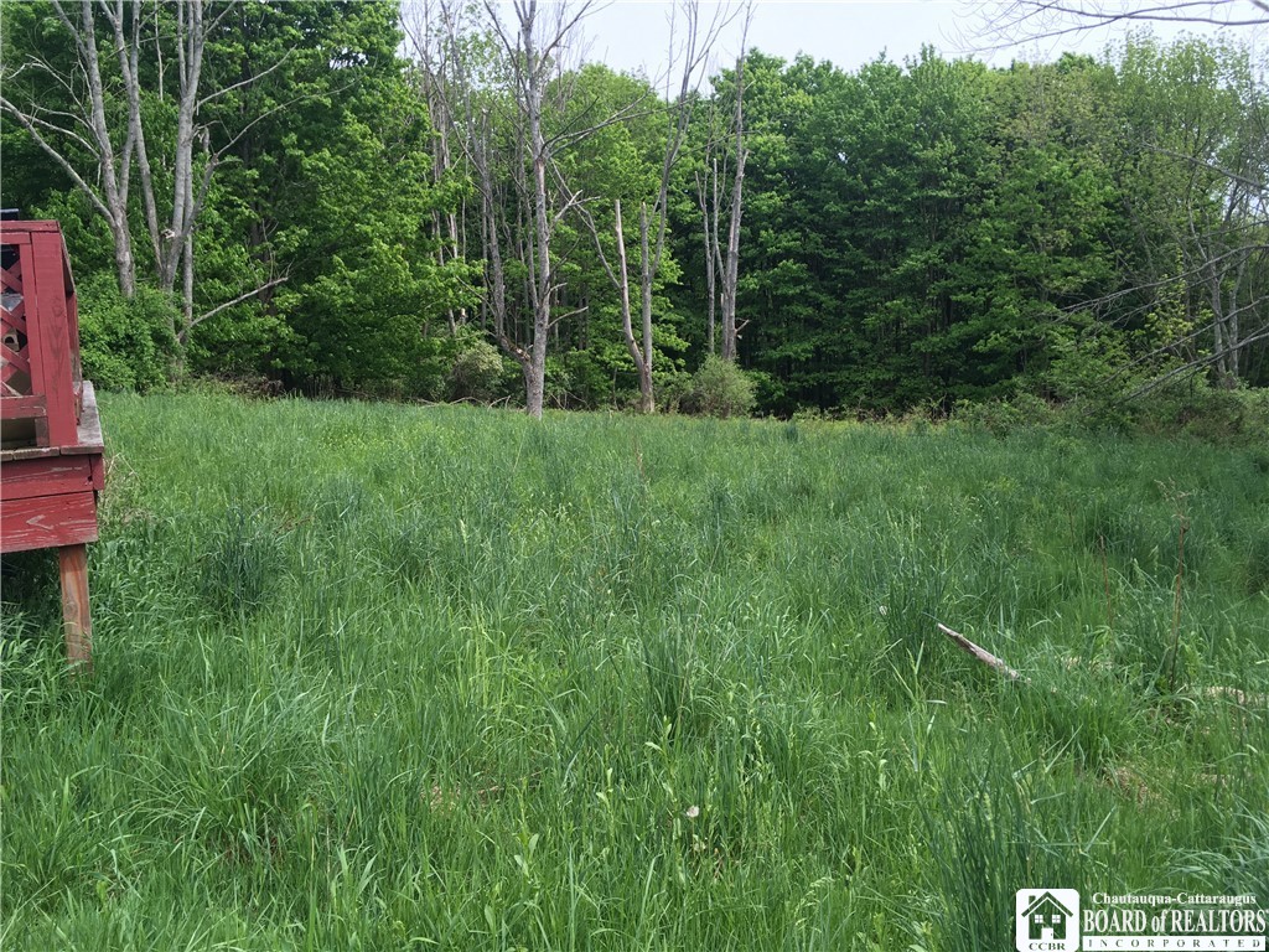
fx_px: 1063
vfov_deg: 48.2
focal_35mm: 29
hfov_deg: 61.7
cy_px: 476
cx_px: 634
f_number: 2.2
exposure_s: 1/425
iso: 25
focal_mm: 4.15
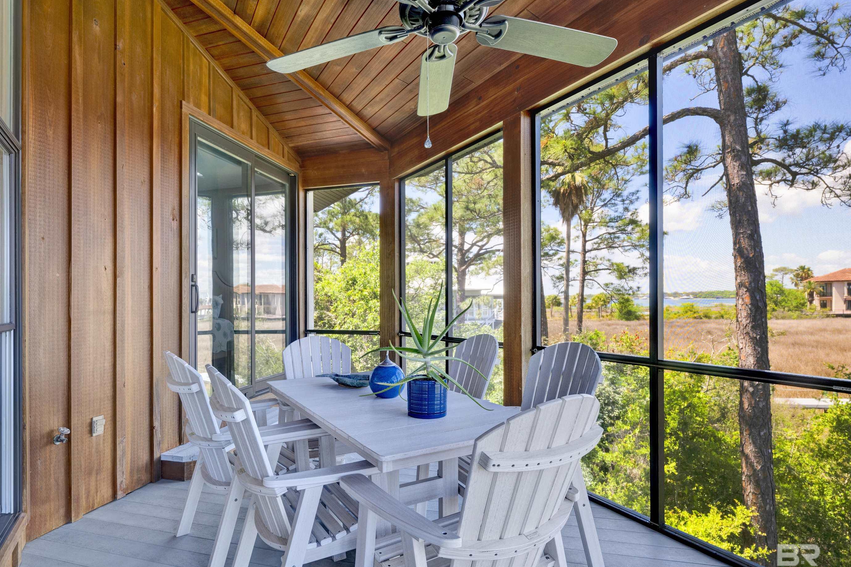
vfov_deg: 64.5
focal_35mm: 19
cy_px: 292
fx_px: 449
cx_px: 401
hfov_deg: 86.8
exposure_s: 1/30
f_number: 11
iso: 400
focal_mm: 17
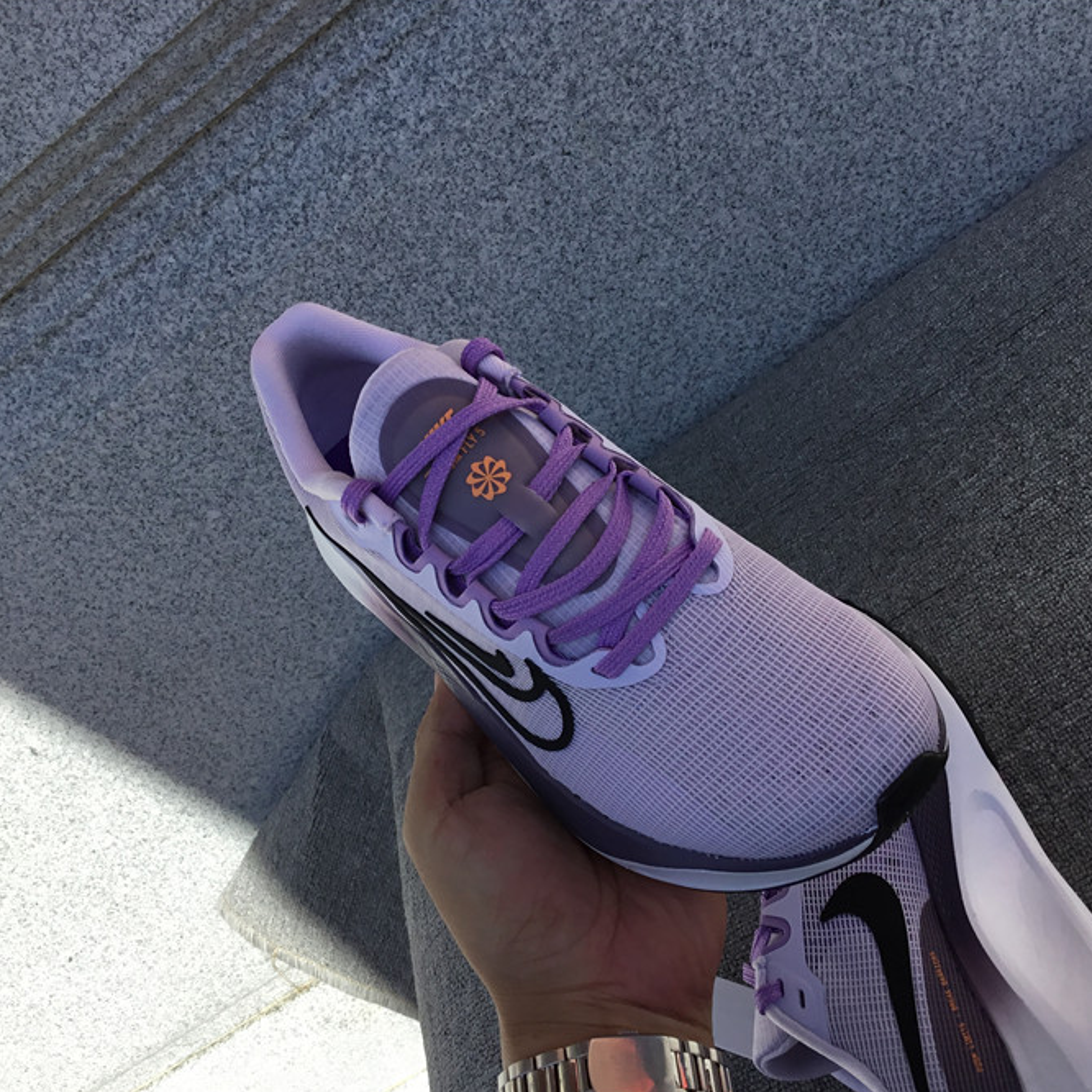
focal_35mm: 37
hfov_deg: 44.9
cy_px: 550
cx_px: 579
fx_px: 1321
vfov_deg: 44.9
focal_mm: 3.3
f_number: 2.4
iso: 25
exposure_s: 1/831
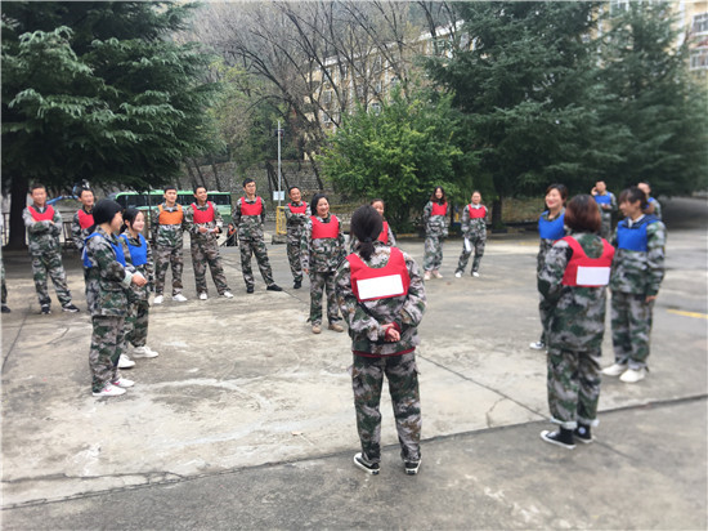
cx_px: 354
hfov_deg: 61.7
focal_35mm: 29
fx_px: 593
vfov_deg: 48.2
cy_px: 266
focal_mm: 4.15
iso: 25
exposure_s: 1/107
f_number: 2.2
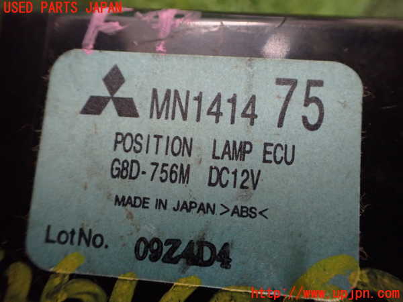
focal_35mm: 30
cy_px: 151
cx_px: 202
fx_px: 349
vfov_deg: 46.8
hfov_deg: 60.0
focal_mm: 5.4
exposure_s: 1/40
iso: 800
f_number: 2.3
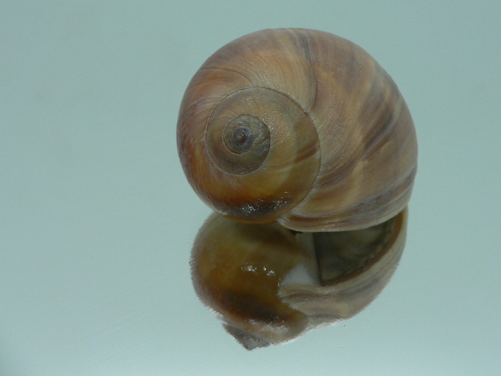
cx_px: 284
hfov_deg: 43.7
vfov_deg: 33.5
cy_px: 153
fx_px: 622
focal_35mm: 43
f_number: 2.8
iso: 80
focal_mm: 4.6
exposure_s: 1/60
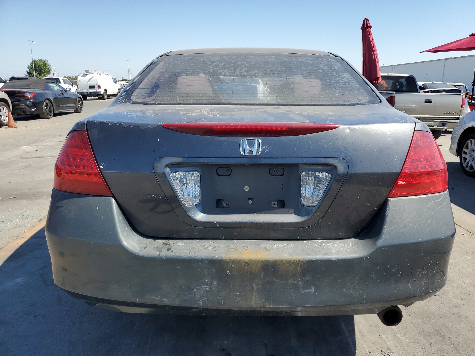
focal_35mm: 26
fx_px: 357
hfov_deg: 67.3
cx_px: 238
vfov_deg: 53.1
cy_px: 178
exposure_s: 1/2500
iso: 50
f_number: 1.5
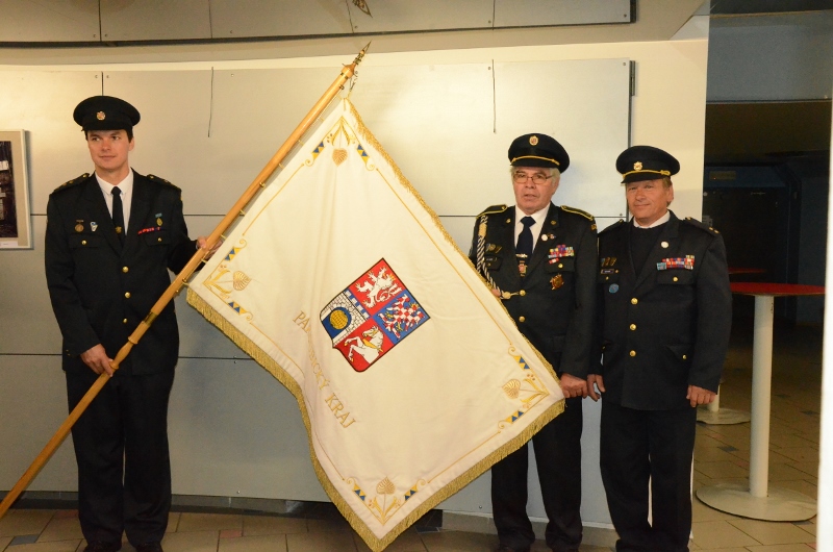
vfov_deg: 36.7
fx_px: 831
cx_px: 416
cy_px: 276
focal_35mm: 36
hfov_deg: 53.2
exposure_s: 1/60
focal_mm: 24
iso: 6400
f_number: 8
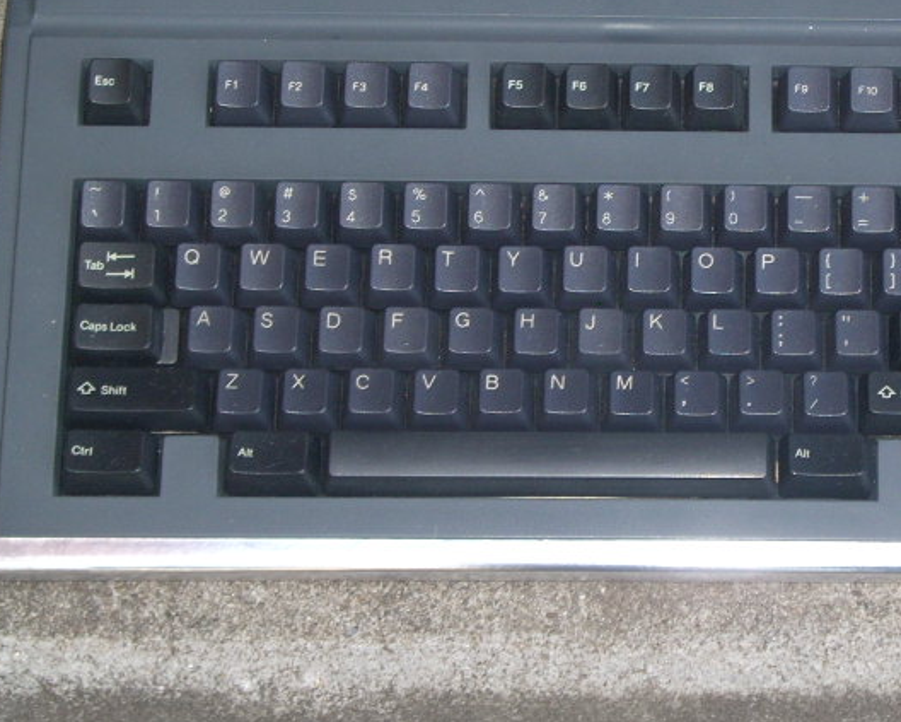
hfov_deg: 15.5
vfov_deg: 12.5
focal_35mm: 123
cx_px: 793
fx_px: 3282
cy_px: 251
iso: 64
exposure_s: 1/30
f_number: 3.8
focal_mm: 10.7
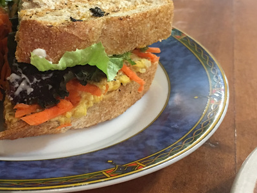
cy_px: 101
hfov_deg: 32.8
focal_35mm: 58
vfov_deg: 25.2
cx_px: 73
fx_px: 431
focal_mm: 4.15
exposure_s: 1/15
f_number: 2.2
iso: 100
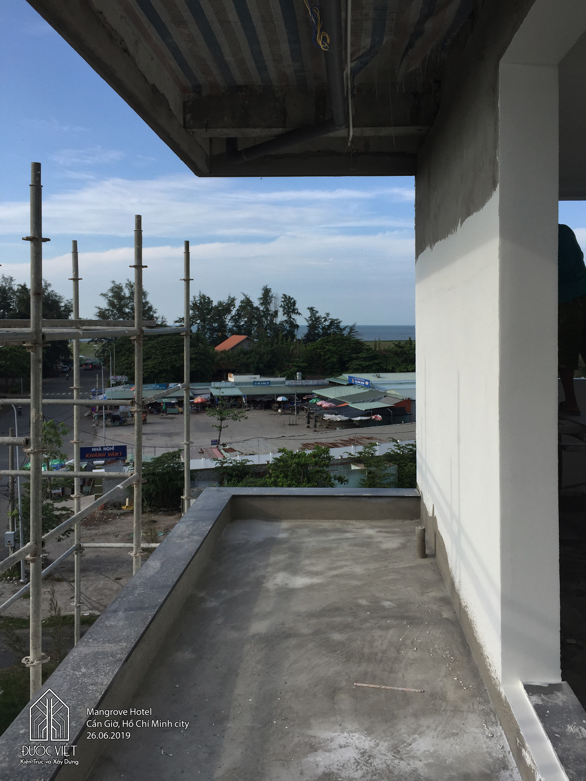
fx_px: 655
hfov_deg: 48.2
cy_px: 390
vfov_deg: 61.7
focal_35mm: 29
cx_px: 293
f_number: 2.2
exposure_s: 1/1412
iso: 32
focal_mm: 4.15
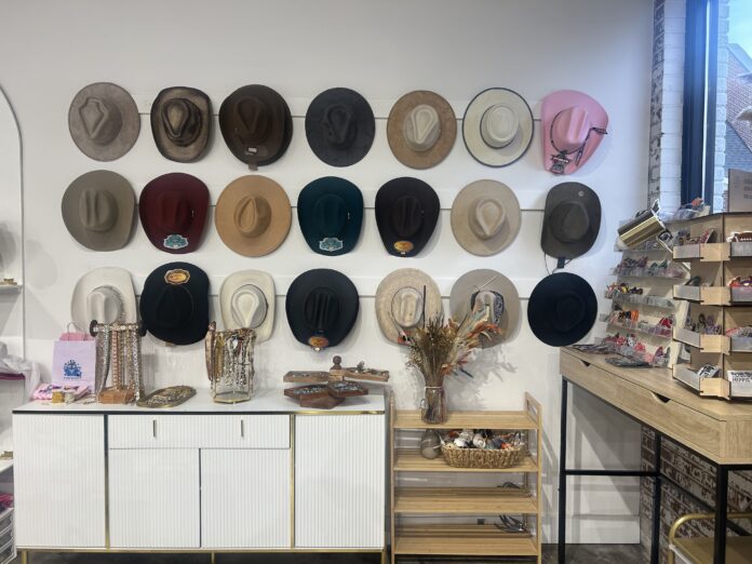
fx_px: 565
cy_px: 282
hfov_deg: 67.3
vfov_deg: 53.1
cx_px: 376
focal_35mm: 26
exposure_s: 1/120
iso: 64
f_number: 1.5
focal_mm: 5.7
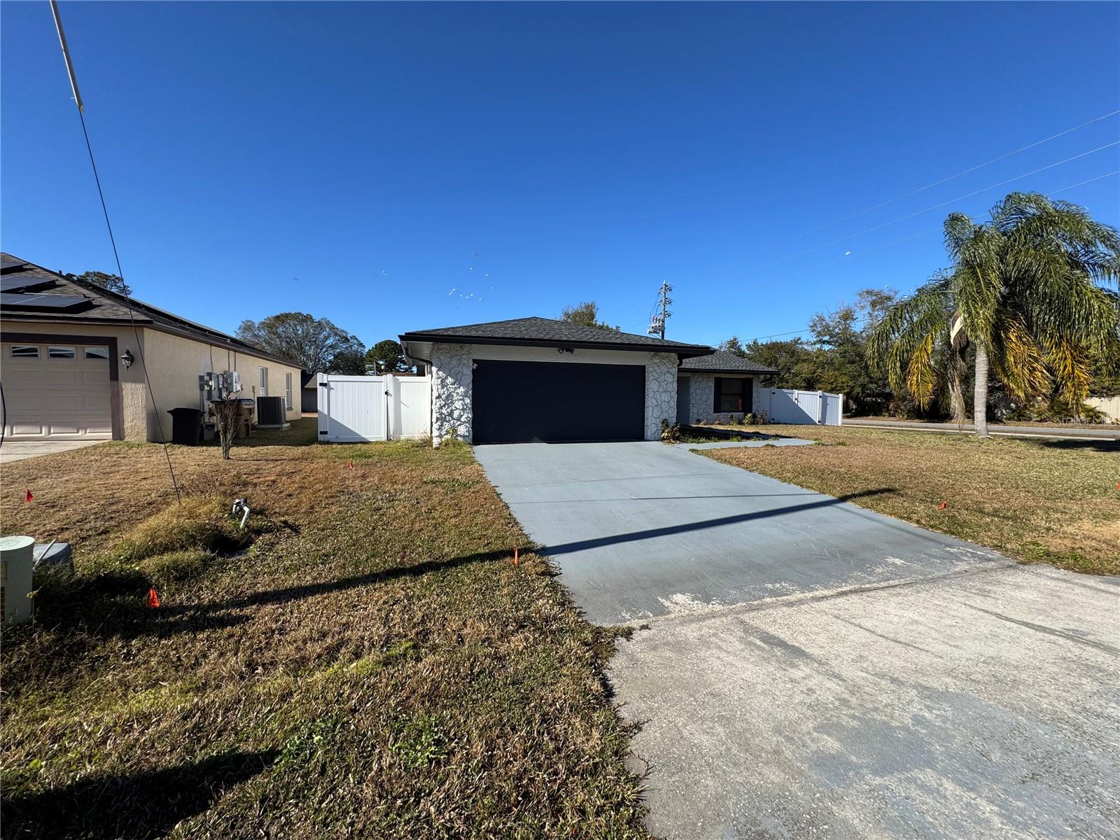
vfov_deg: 85.7
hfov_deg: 102.1
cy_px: 420
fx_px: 453
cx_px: 560
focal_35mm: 14
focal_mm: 2.22
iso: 50
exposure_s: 1/1880
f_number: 2.2
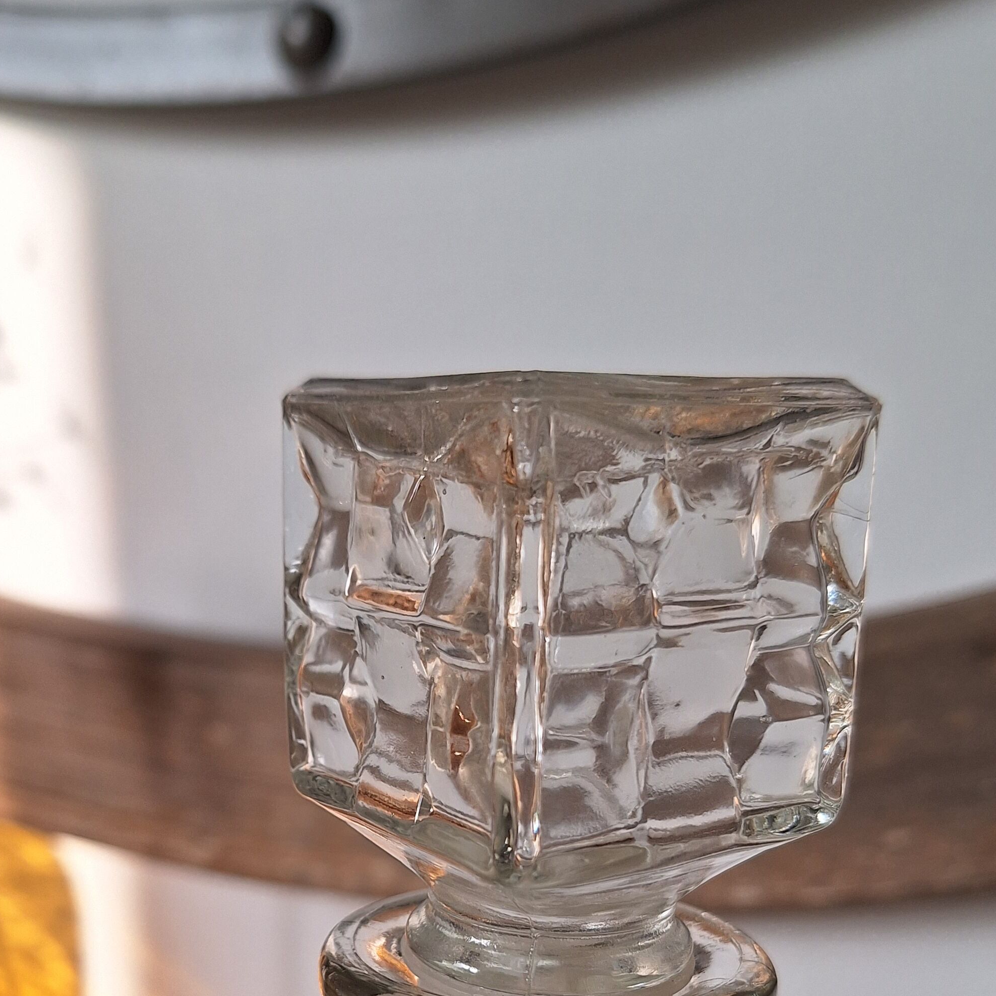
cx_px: 372
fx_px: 1367
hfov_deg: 39.8
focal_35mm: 42
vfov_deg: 38.3
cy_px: 816
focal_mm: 5.54
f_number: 1.8
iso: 40
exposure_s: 1/362
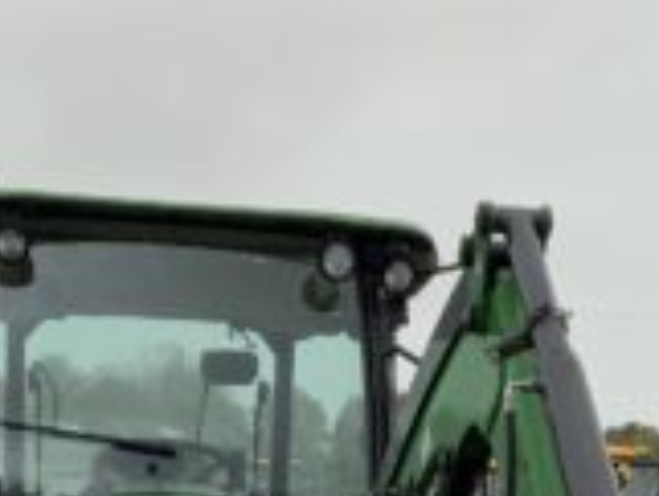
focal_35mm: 115
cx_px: 438
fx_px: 2191
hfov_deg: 17.1
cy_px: 721
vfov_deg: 12.3
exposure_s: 1/186
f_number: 1.8
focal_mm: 3
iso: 16
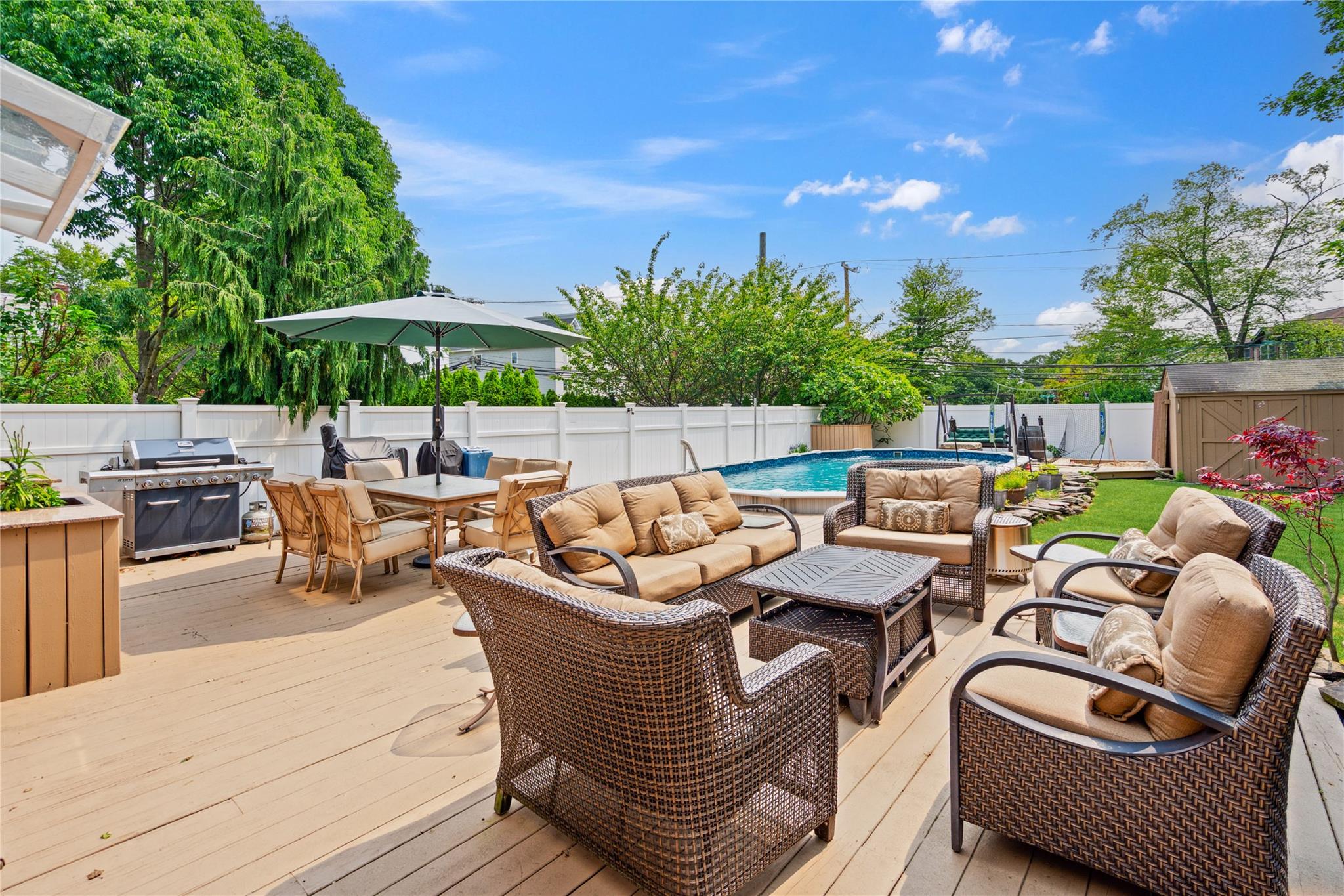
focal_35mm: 16
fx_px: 597
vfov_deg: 73.7
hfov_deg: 96.7
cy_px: 448
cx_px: 672
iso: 160
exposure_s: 1/200
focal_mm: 16
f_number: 5.6
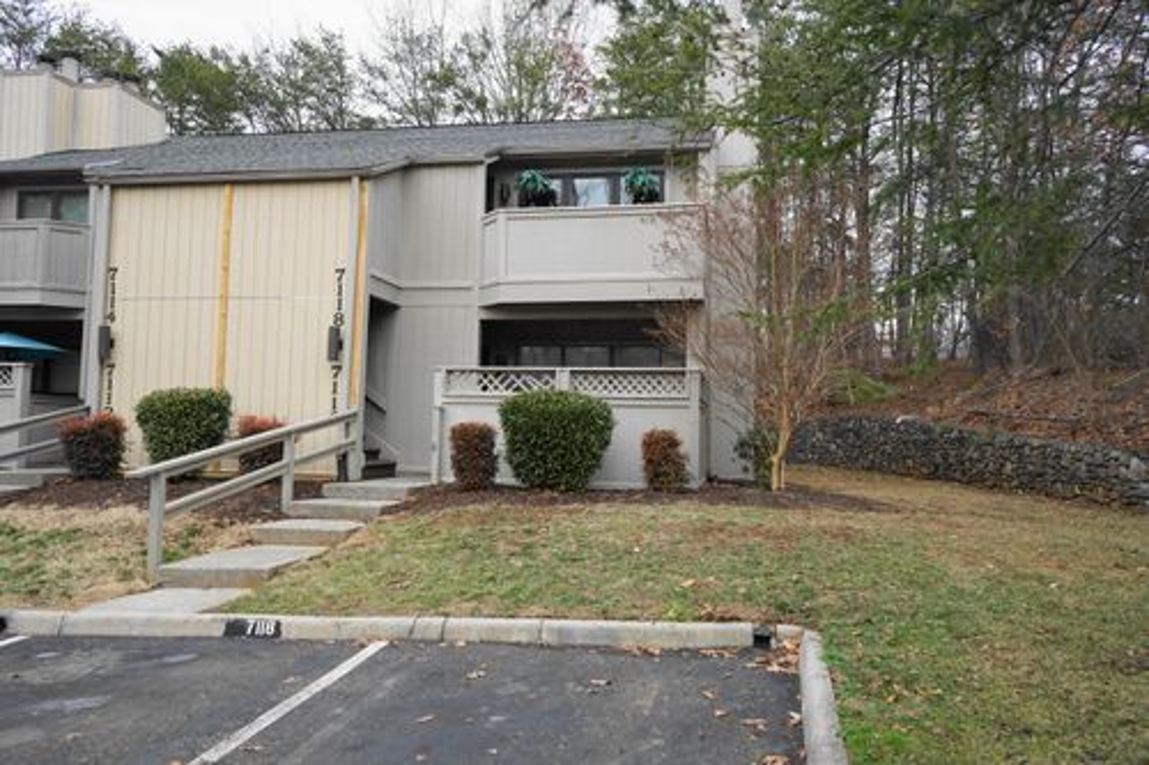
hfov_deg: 65.5
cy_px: 382
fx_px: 893
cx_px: 574
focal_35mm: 28
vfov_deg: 46.4
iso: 100
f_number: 6.3
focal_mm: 28
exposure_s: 1/80
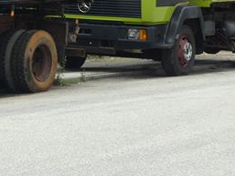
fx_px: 1290
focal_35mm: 190
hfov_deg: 10.3
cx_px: -16
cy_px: -55
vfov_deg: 7.7
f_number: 4.3
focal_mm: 10.9
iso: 100
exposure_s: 1/80
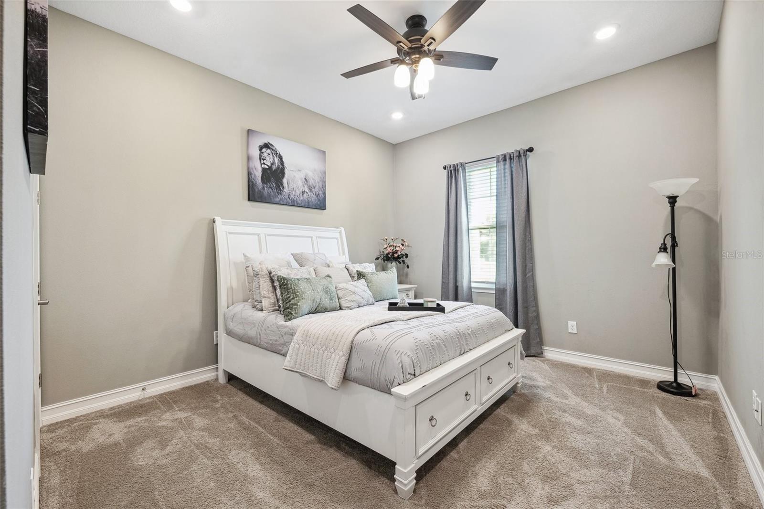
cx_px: 382
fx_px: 297
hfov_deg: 104.3
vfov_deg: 81.2
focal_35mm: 14
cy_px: 254
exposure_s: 1/10
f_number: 8
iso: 400
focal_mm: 14
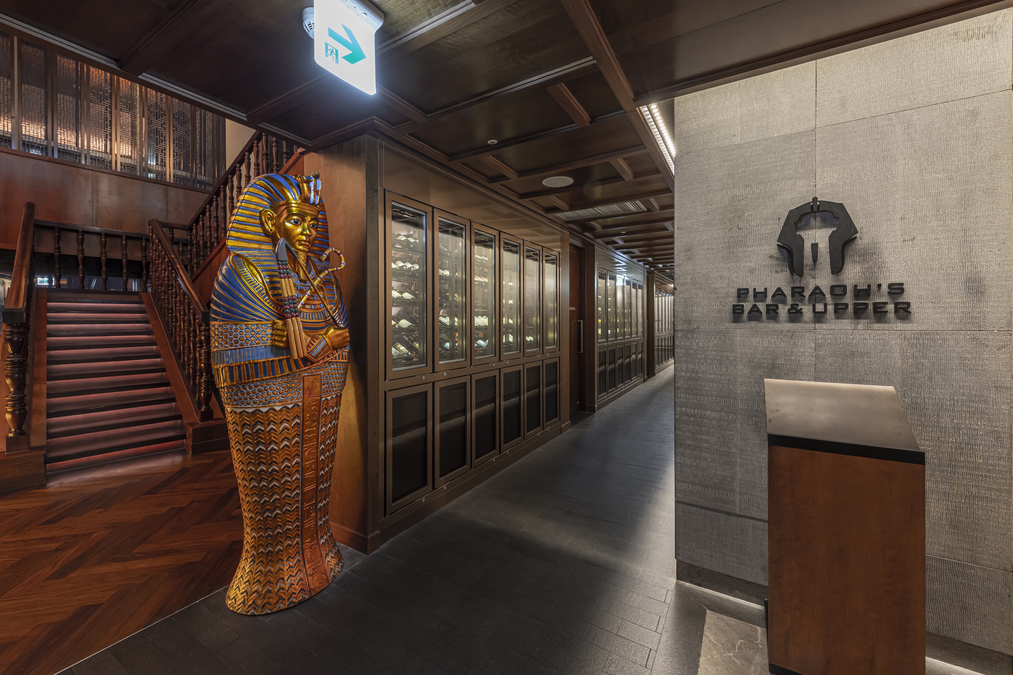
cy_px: 338
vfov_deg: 81.2
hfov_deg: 104.3
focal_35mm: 14
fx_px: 394
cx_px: 506
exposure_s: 2
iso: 320
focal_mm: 14
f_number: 9
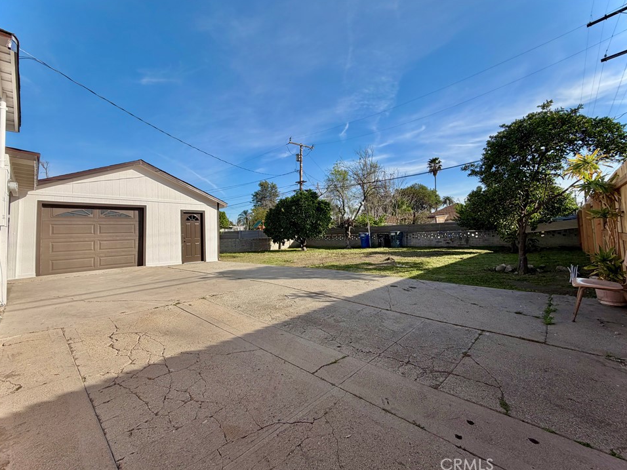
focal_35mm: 15
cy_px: 222
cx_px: 306
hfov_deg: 98.2
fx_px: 272
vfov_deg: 81.7
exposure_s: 1/770
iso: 25
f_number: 2.2
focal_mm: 2.22
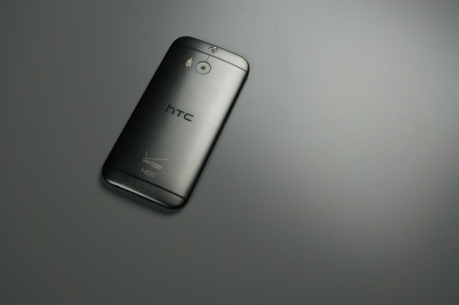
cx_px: 230
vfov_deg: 29.8
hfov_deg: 43.7
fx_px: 573
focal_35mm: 45
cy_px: 152
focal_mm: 30
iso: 200
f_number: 6.3
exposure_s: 1/60
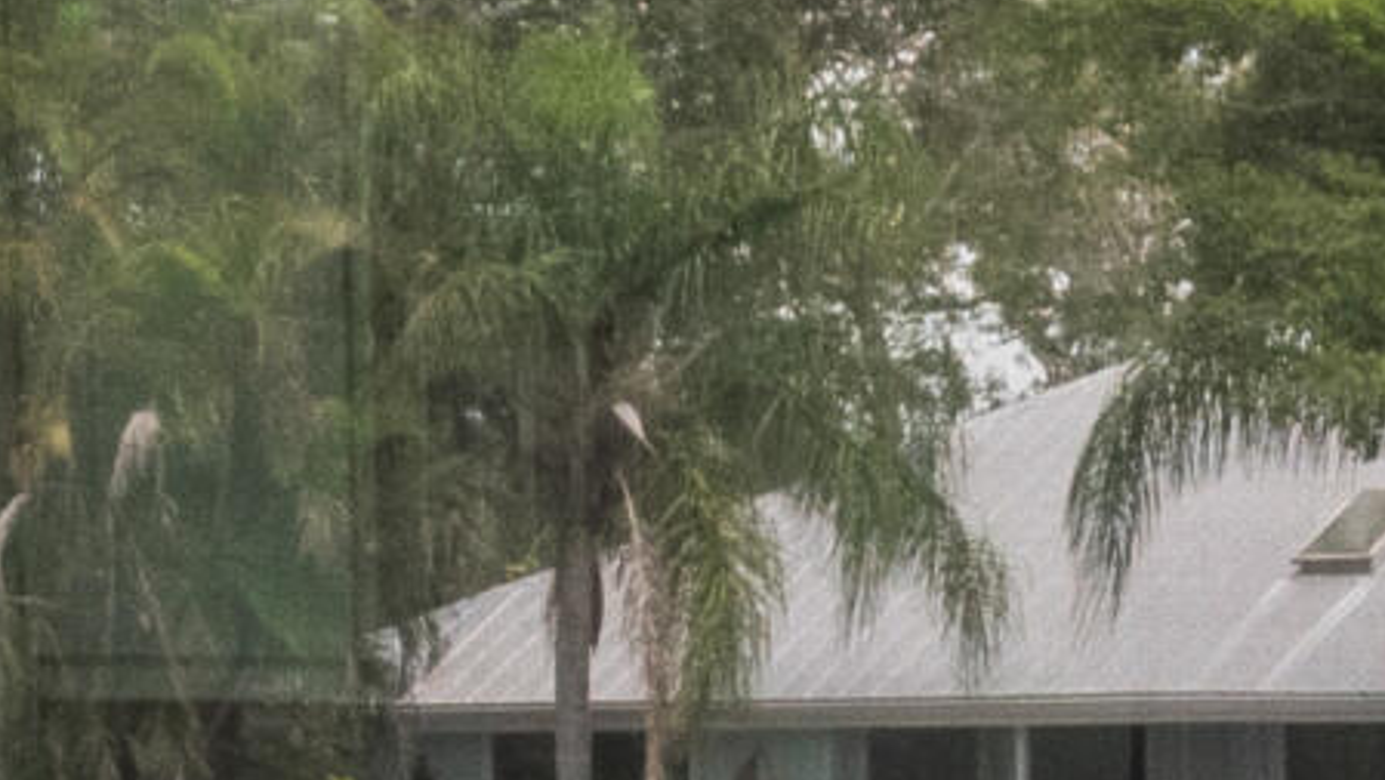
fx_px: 9001
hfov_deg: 8.7
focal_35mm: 245
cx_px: 1875
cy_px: 819
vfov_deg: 5.0
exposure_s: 1/80
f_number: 8
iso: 2000
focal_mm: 35
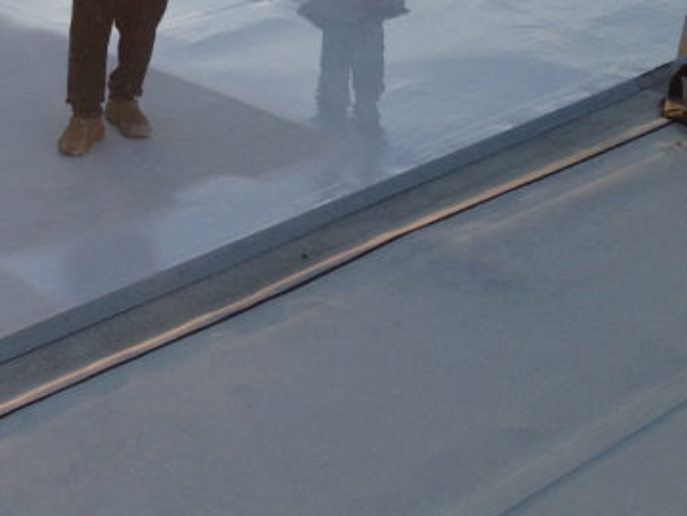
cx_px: -130
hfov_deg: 18.6
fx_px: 1986
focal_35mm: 100
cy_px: -31
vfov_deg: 14.5
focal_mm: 4.28
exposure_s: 1/673
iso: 80
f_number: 2.4
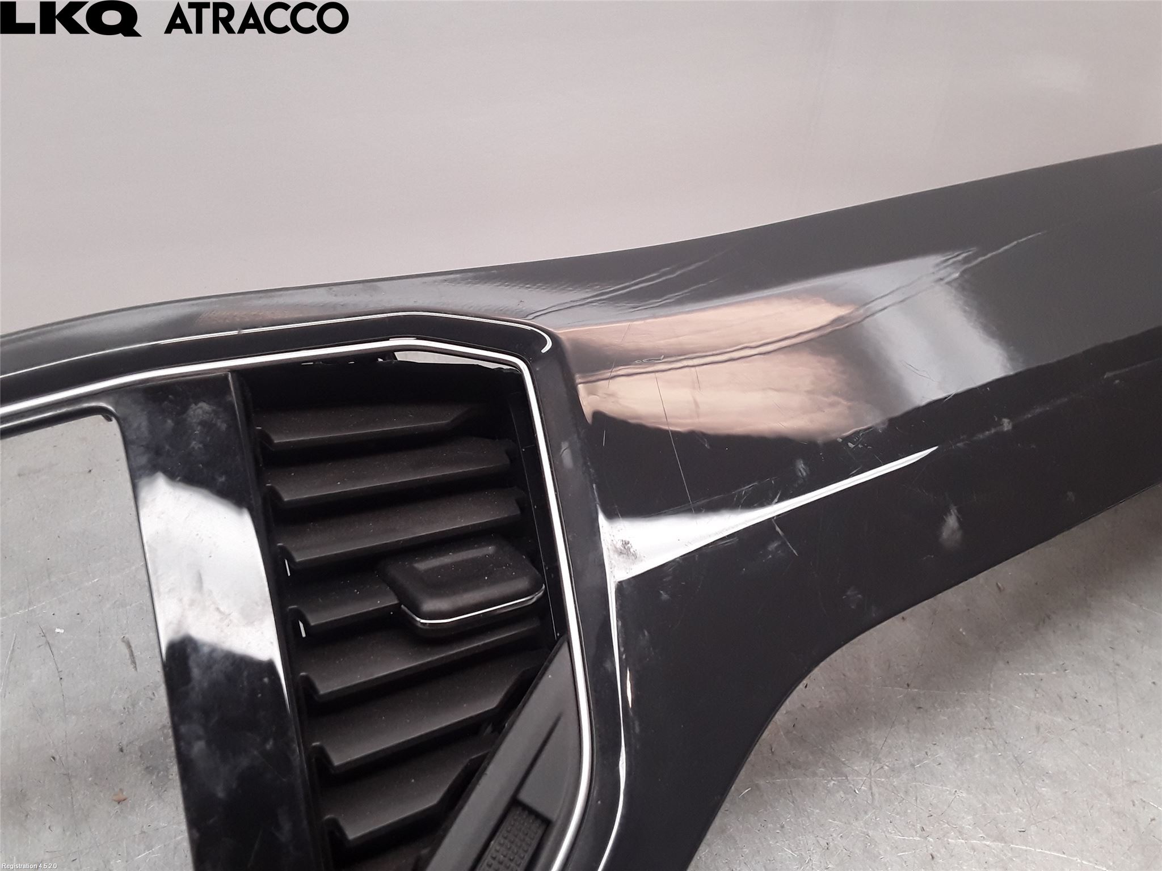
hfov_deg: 63.4
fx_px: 940
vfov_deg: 49.7
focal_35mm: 28
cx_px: 581
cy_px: 436
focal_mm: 2.91
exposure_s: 1/100
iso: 100
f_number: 1.9
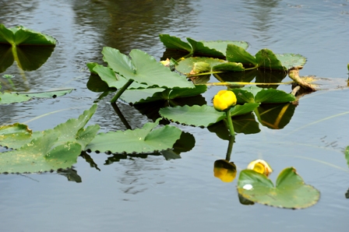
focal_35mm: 310
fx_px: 3003
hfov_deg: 6.7
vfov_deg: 4.4
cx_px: 174
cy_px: 116
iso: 200
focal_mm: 310
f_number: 9
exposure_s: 1/400
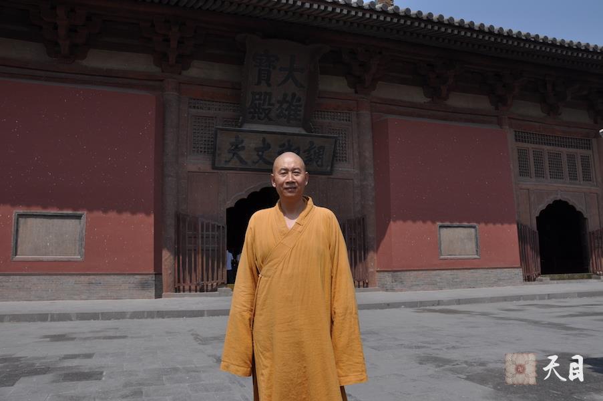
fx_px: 452
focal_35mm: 27
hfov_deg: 67.4
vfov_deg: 47.8
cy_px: 200
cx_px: 302
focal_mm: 18
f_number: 8
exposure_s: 1/250
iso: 100
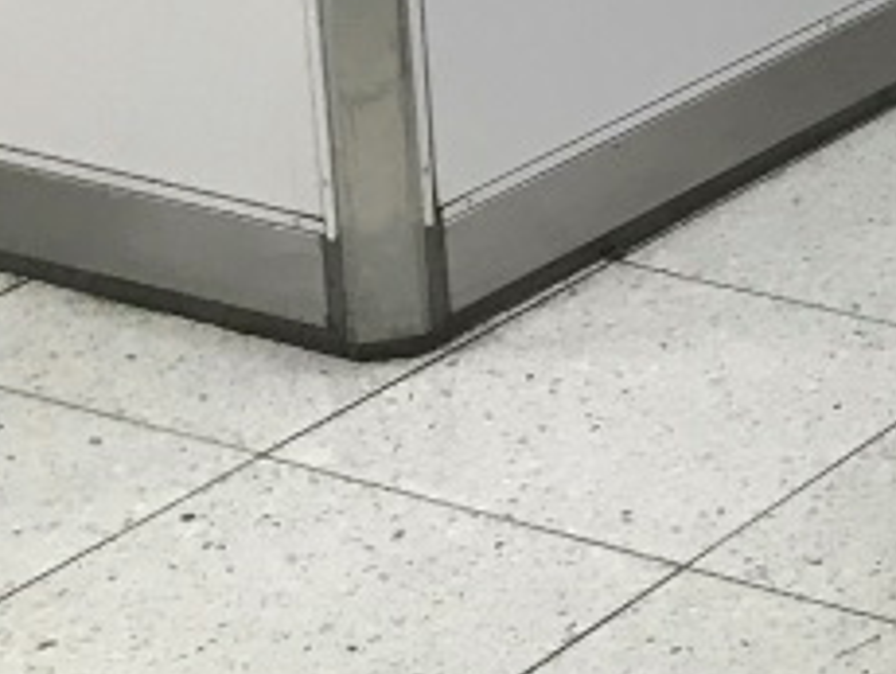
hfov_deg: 11.7
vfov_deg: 9.9
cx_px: 1952
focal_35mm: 146
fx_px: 3783
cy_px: -323
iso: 25
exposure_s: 1/40
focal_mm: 3.99
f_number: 1.8
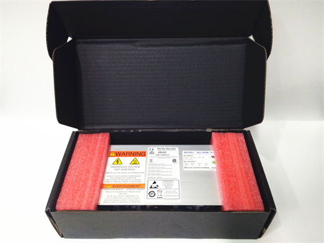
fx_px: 253
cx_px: 162
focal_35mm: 27
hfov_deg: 65.3
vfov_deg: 51.4
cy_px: 122
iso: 599
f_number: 2
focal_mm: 3.79
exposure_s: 1/33
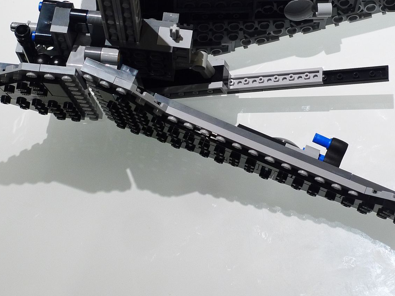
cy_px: 84
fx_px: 753
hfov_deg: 29.4
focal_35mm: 66
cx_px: 207
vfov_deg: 22.1
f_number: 4
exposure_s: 1/25
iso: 200
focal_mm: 8.8
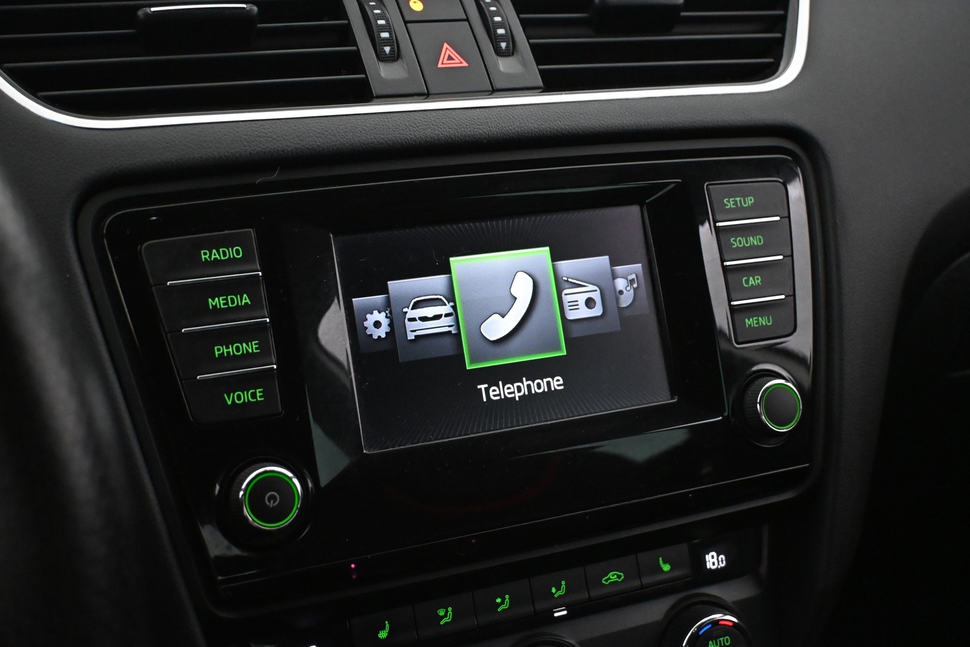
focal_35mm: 47
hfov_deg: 41.7
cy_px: 324
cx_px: 485
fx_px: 1273
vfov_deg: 28.5
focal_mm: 31.5
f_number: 5
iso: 6400
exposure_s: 1/60
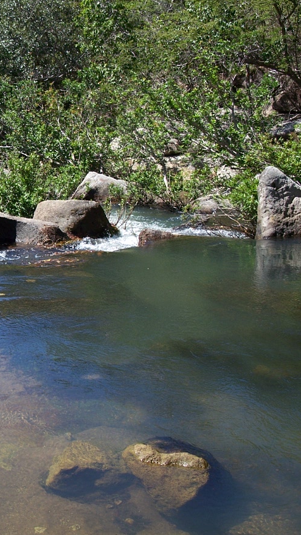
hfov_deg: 20.8
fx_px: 780
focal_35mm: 55
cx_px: -26
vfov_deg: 37.8
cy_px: 264
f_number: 2.8
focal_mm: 7.8
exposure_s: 1/640
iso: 64
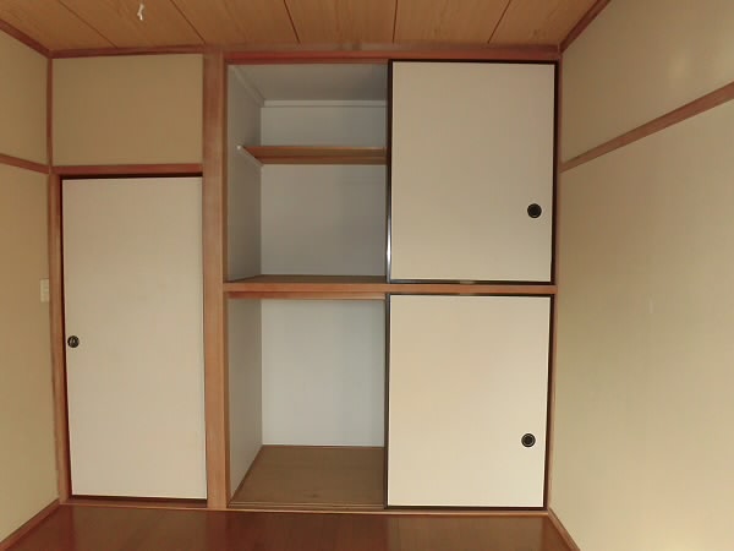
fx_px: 509
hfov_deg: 71.6
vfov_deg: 56.8
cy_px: 276
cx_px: 367
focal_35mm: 24
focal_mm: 4.3
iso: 100
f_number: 3.1
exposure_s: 1/80
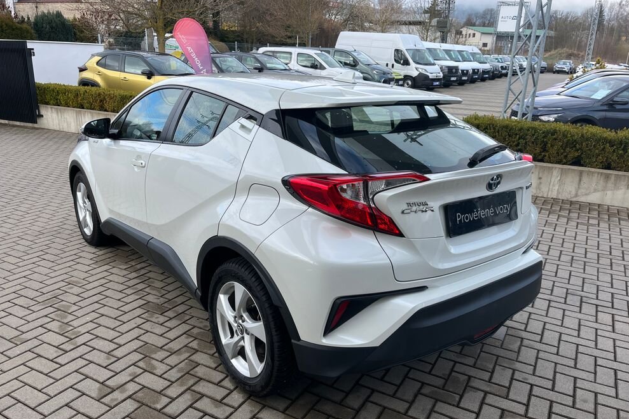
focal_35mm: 28
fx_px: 489
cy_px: 223
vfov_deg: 46.4
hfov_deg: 65.5
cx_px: 311
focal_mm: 5.1
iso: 50
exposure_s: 1/1252
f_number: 1.6
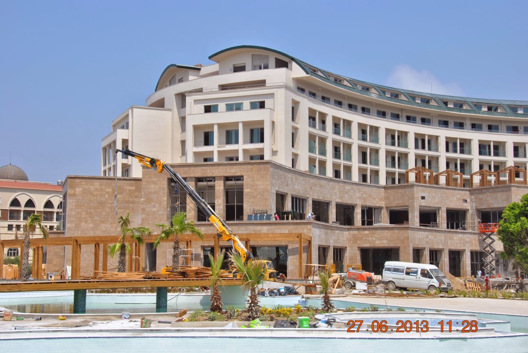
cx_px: 264
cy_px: 176
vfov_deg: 25.1
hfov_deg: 36.8
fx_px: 793
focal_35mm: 54
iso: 100
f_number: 9
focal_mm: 36
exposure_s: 1/320
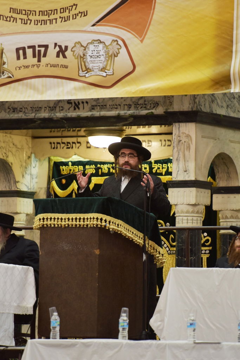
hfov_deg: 6.9
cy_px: 180
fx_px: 1999
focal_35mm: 200
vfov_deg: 10.3
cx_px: 120
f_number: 2.8
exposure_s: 1/160
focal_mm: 200
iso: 800
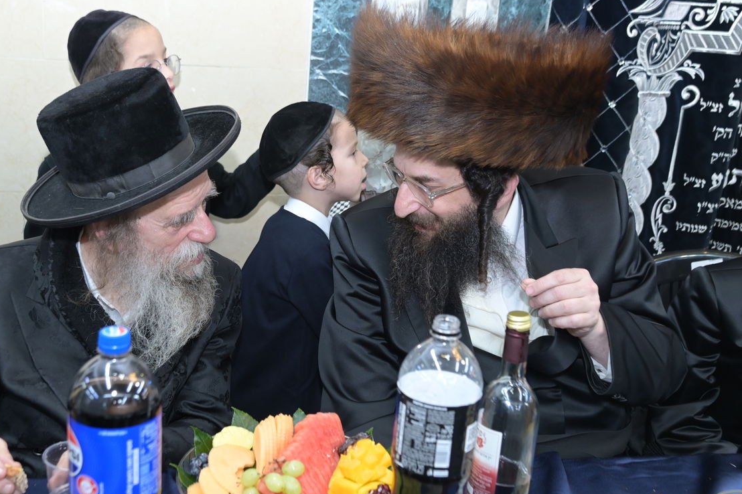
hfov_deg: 41.0
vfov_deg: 28.1
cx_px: 301
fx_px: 989
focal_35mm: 48
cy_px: 252
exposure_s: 1/200
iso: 1600
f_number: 4.5
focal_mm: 38
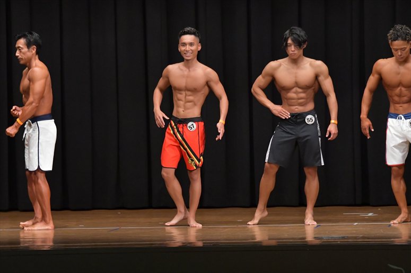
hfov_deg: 10.2
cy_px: 136
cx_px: 206
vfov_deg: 6.8
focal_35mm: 202
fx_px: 2305
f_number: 5.6
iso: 6400
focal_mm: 135
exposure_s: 1/400
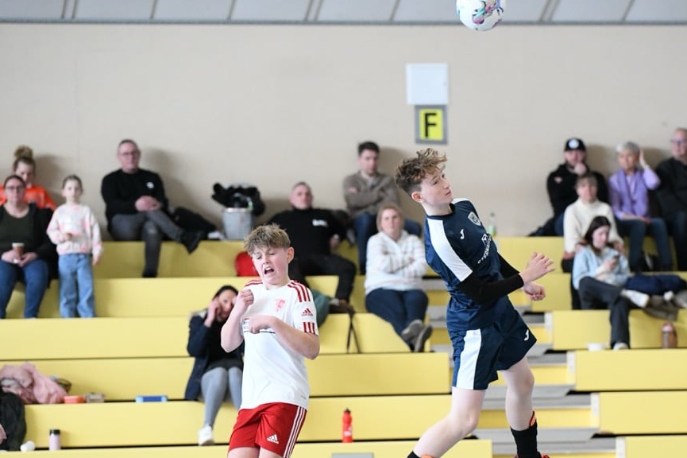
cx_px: 447
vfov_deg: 7.4
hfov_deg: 11.1
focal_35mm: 185
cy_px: 286
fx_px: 3529
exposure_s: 1/1600
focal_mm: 125
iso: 8000
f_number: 2.8
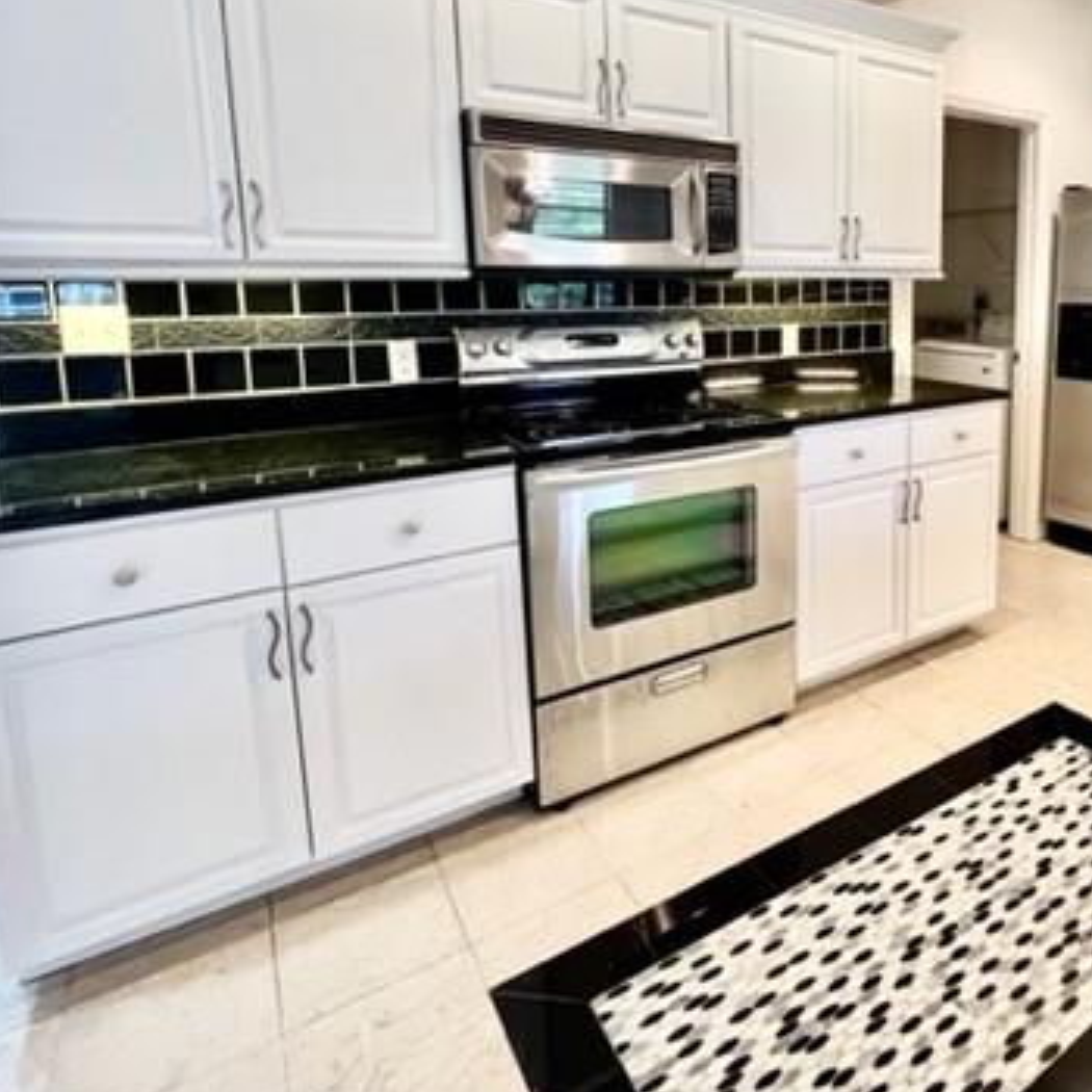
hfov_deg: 67.1
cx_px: 833
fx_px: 749
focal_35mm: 21
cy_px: 384
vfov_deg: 70.5
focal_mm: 1.57
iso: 200
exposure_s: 1/60
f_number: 1.8
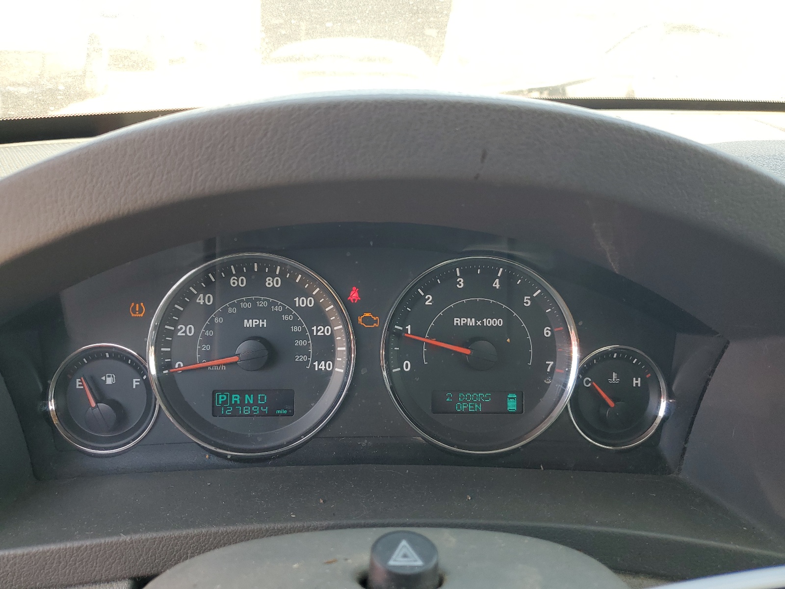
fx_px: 590
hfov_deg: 67.3
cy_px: 294
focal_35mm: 26
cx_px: 392
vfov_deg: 53.1
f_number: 1.5
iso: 50
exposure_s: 1/175
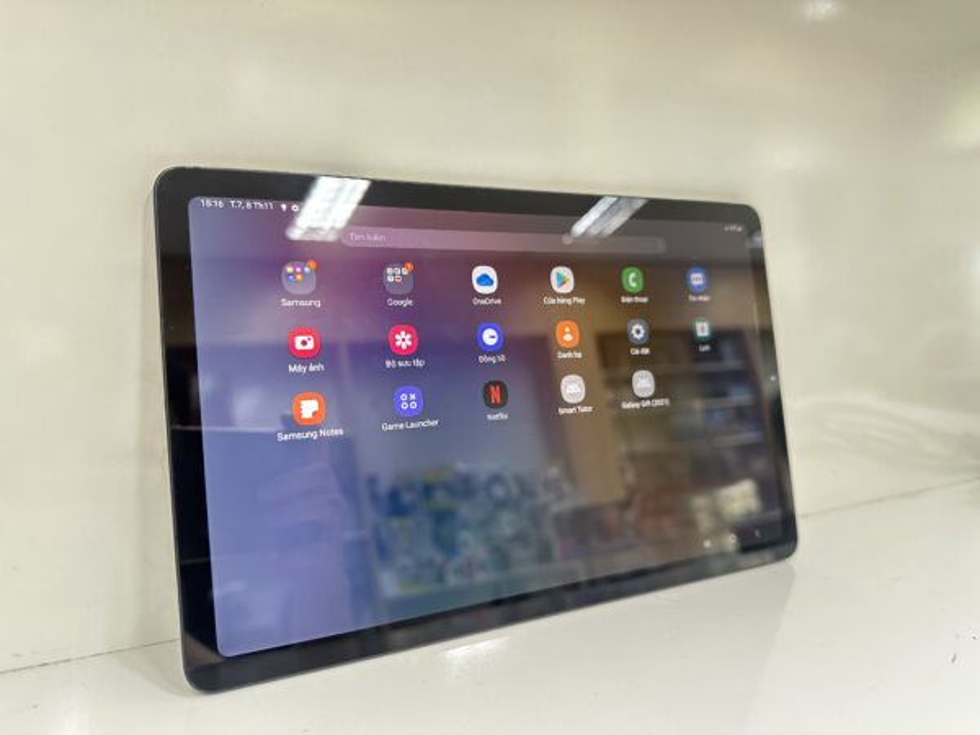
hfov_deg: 71.6
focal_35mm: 24
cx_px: 490
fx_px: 679
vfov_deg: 56.8
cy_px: 368
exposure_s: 1/50
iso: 400
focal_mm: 6.86
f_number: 1.78
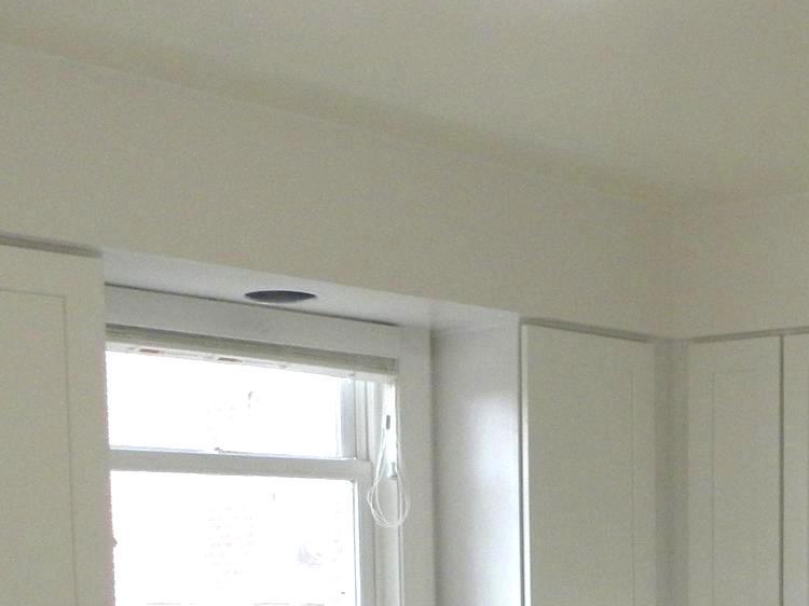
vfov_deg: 19.1
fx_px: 1659
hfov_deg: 25.4
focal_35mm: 71
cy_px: 804
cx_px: 889
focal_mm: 4.6
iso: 263
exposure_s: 1/73.1
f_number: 2.8
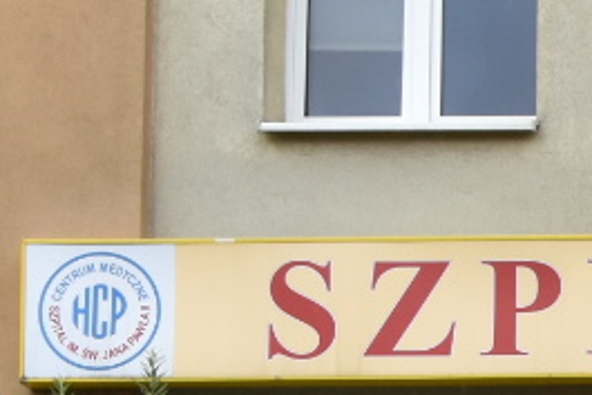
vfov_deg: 5.5
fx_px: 3916
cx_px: 1700
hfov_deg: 7.7
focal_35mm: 238
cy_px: 1080
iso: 400
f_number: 9
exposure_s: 1/320
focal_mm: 26
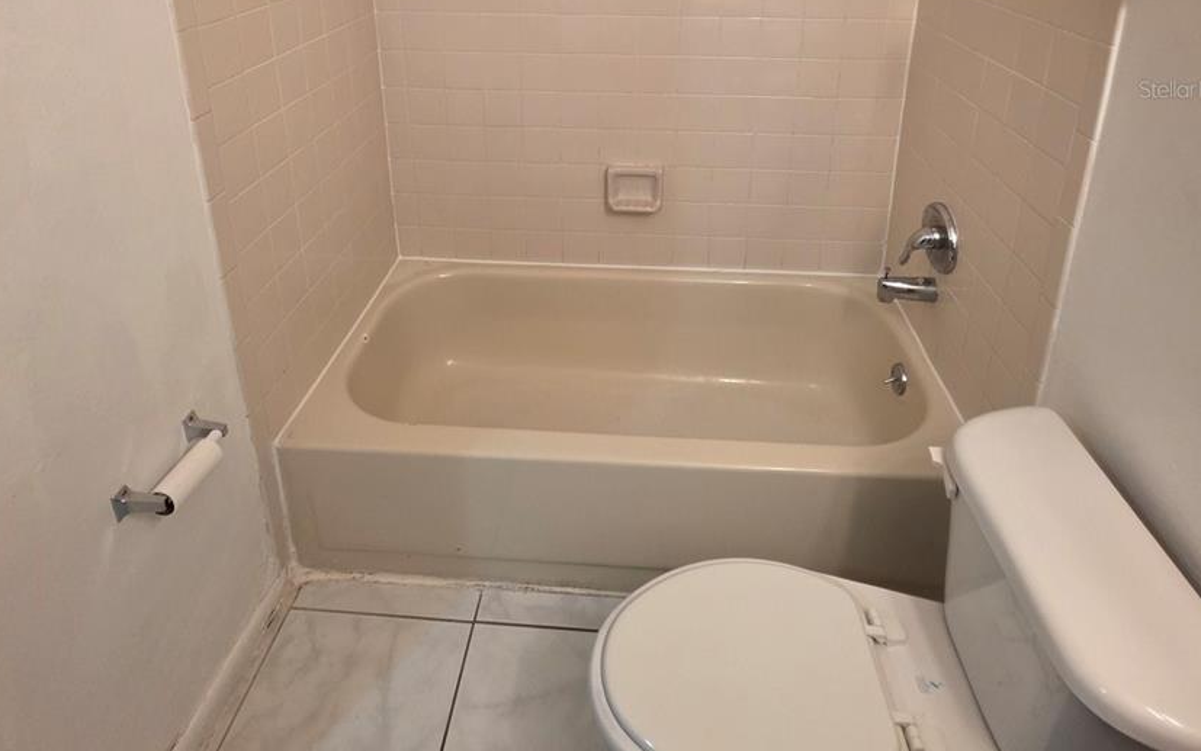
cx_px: 588
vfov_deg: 53.0
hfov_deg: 85.0
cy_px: 89
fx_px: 655
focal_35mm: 20
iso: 320
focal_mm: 2.2
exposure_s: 1/60
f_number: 1.9
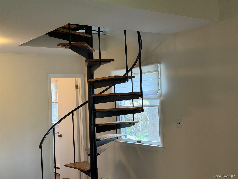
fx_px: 330
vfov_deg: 30.3
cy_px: 90
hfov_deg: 39.7
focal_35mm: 48
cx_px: 119
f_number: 1.78
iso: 100
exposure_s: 1/120
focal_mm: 6.76
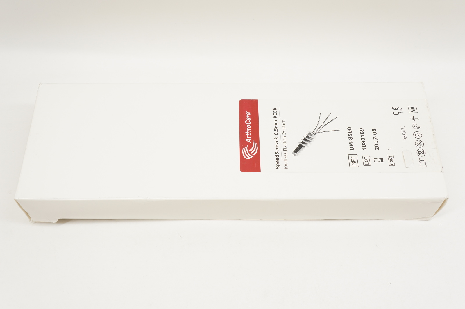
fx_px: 503
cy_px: 154
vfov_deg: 34.1
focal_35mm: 39
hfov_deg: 49.6
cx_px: 232
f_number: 6.3
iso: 400
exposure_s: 1/60
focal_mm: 26
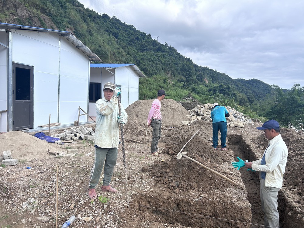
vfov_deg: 53.1
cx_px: 152
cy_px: 114
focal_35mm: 26
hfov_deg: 67.3
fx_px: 228
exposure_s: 1/2571
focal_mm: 5.7
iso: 50
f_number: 1.5
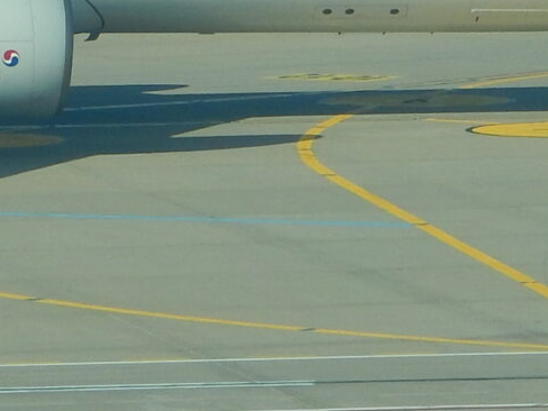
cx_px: -409
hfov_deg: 4.4
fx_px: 7140
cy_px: -148
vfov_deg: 3.3
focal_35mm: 451
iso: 125
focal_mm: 15.3
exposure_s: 1/800
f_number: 4.3
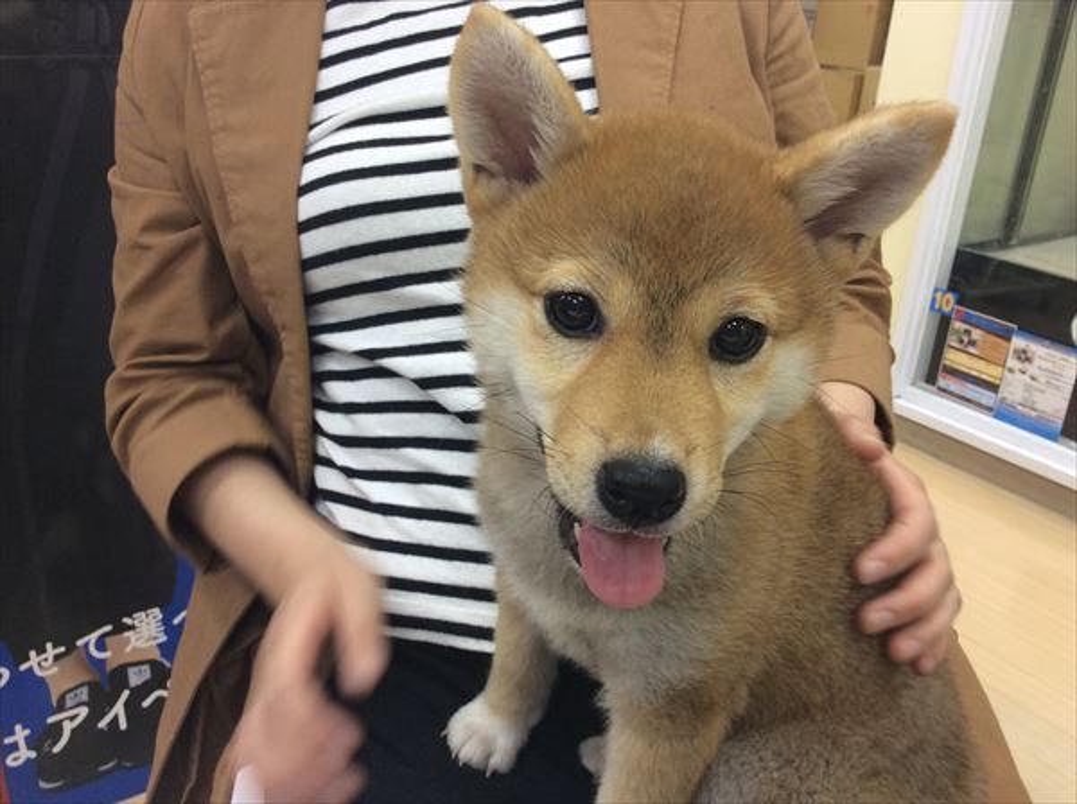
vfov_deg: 44.0
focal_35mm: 32
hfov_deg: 56.9
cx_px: 538
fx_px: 994
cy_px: 402
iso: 40
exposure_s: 1/24
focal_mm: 3.3
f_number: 2.4
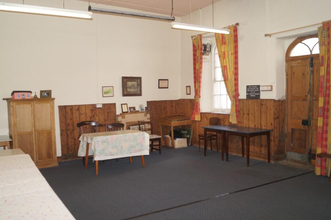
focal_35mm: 33
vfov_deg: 39.9
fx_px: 303
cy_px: 110
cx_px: 166
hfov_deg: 57.3
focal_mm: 22
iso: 640
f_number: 4
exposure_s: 1/160
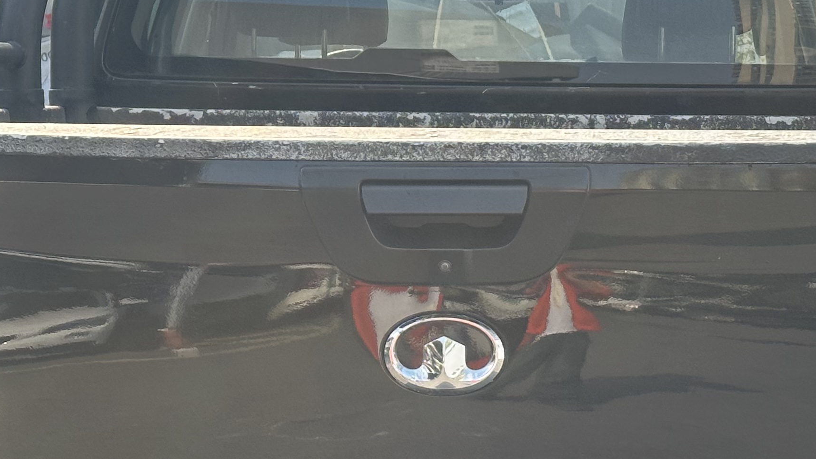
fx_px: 2661
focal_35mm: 123
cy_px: 431
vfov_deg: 9.8
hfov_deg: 17.4
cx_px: 476
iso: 64
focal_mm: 6.86
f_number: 1.78
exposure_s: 1/894
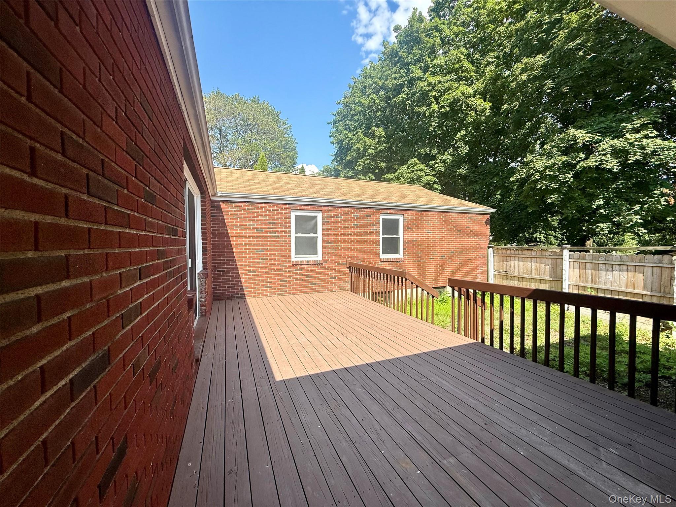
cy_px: 254
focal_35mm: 14
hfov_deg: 102.1
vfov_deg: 85.7
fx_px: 273
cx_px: 338
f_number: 2.2
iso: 50
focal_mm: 2.22
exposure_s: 1/1105
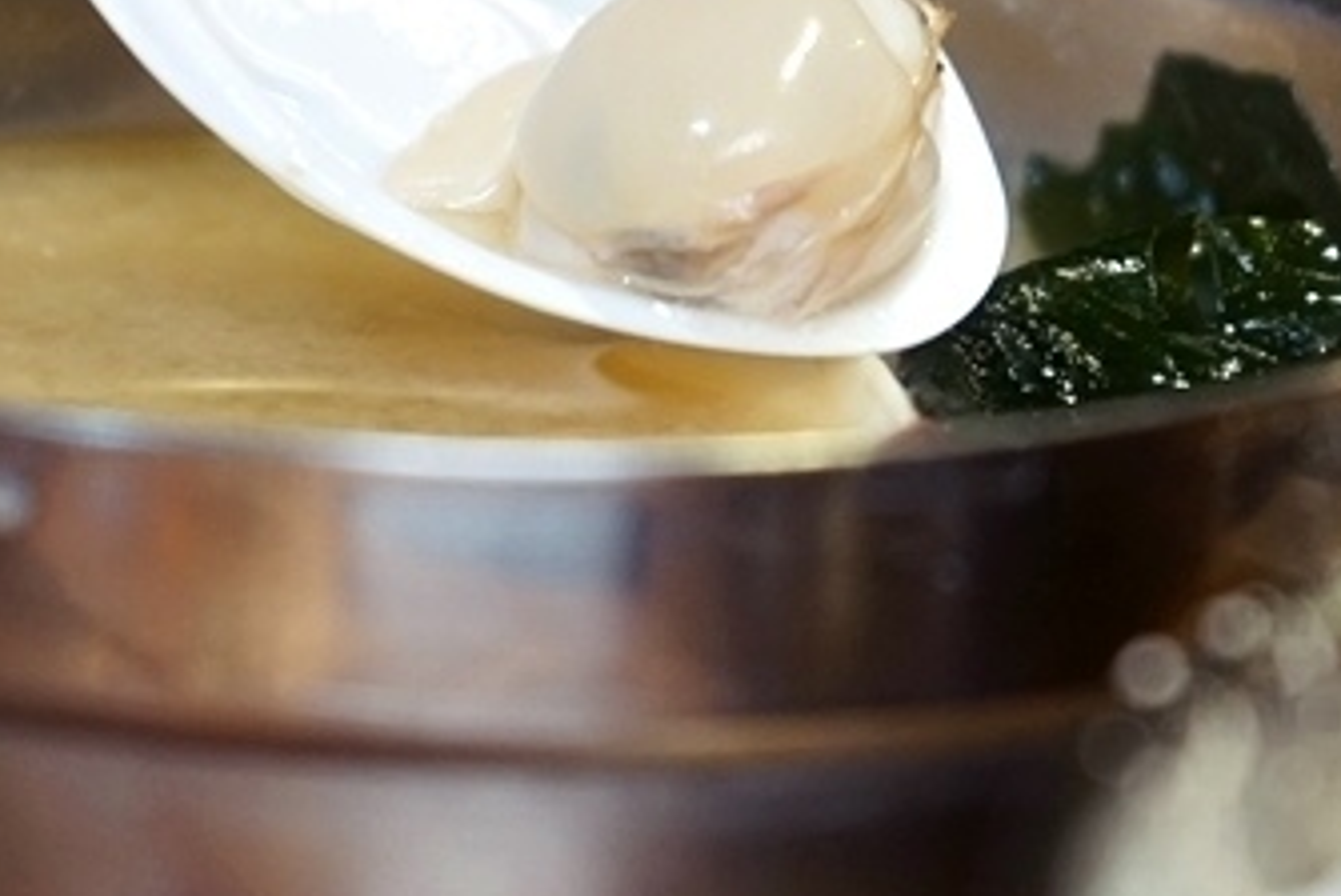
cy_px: 70
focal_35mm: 167
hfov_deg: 12.3
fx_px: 6226
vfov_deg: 8.2
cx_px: 729
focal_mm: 70
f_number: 5.6
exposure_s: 1/80
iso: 1250
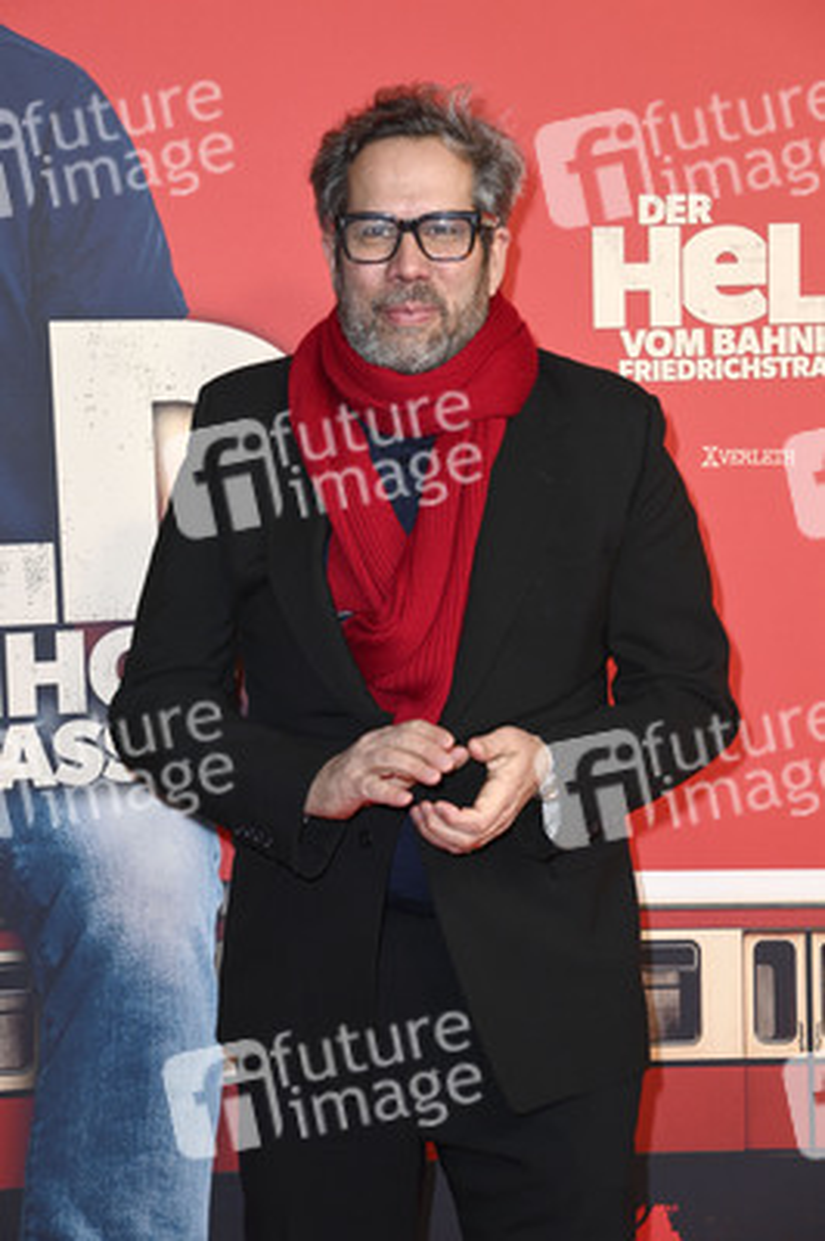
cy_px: 620
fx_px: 2927
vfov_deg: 23.9
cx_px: 412
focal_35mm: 85
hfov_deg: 16.0
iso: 640
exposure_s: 1/200
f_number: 5.6
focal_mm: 85
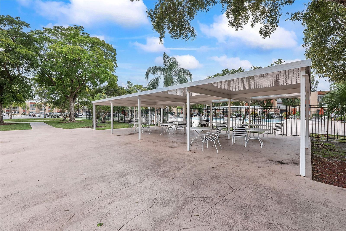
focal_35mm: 15
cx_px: 173
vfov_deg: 77.3
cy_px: 116
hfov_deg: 100.4
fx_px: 144
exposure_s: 1/200
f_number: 9
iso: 200
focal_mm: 10
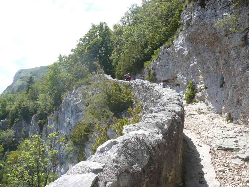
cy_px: 94
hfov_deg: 52.6
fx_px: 252
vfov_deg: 40.7
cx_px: 124
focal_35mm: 35
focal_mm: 5.8
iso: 100
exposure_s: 1/125
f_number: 8
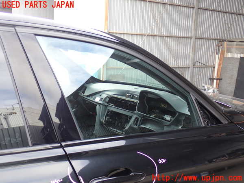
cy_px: 92
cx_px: 122
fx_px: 289
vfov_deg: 35.1
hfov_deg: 45.8
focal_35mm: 41
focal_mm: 7.31
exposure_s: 1/80
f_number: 2.8
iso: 100
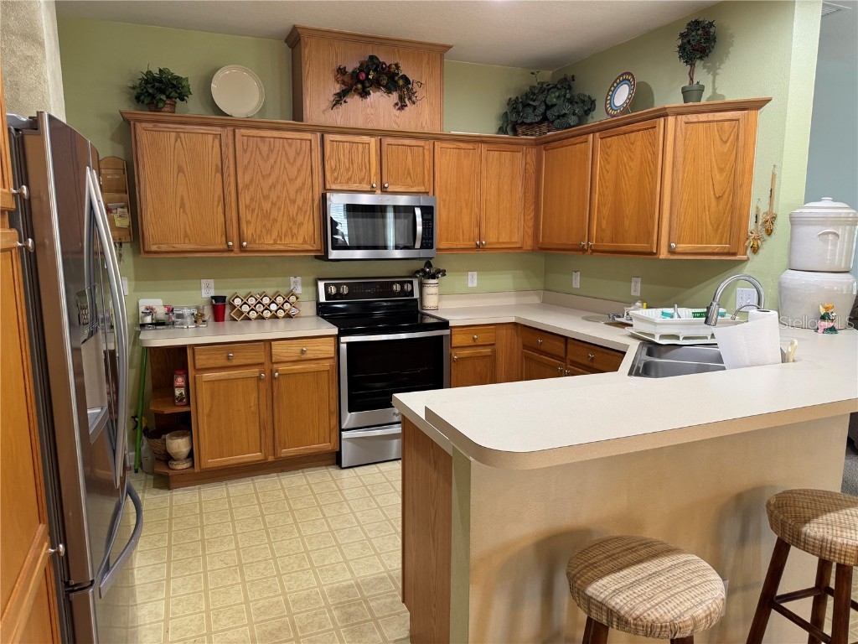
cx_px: 429
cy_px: 322
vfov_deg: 56.8
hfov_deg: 71.6
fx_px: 595
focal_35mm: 24
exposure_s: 1/60
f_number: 1.78
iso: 200
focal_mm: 6.76
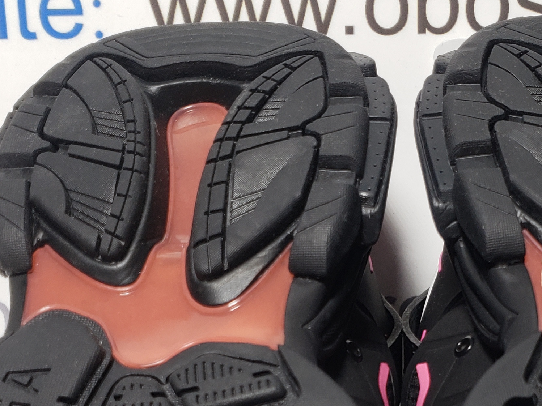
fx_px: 1096
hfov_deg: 27.3
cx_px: 418
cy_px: 429
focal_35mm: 70
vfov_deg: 20.2
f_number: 1.5
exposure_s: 1/267
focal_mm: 4.3
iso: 50
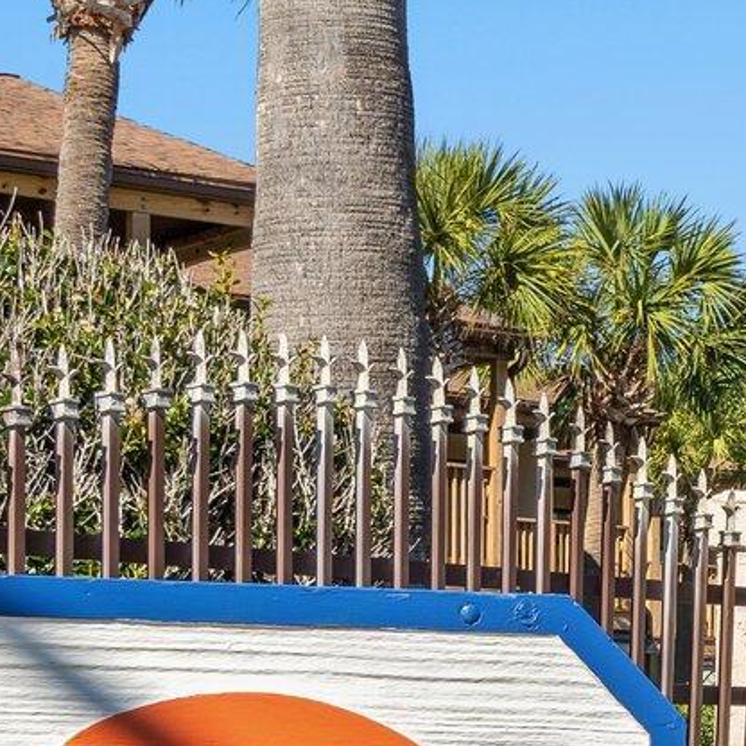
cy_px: 752
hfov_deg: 15.1
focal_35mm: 113
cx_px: 750
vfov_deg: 15.1
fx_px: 2755
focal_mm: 18
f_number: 9
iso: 100
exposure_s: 1/60
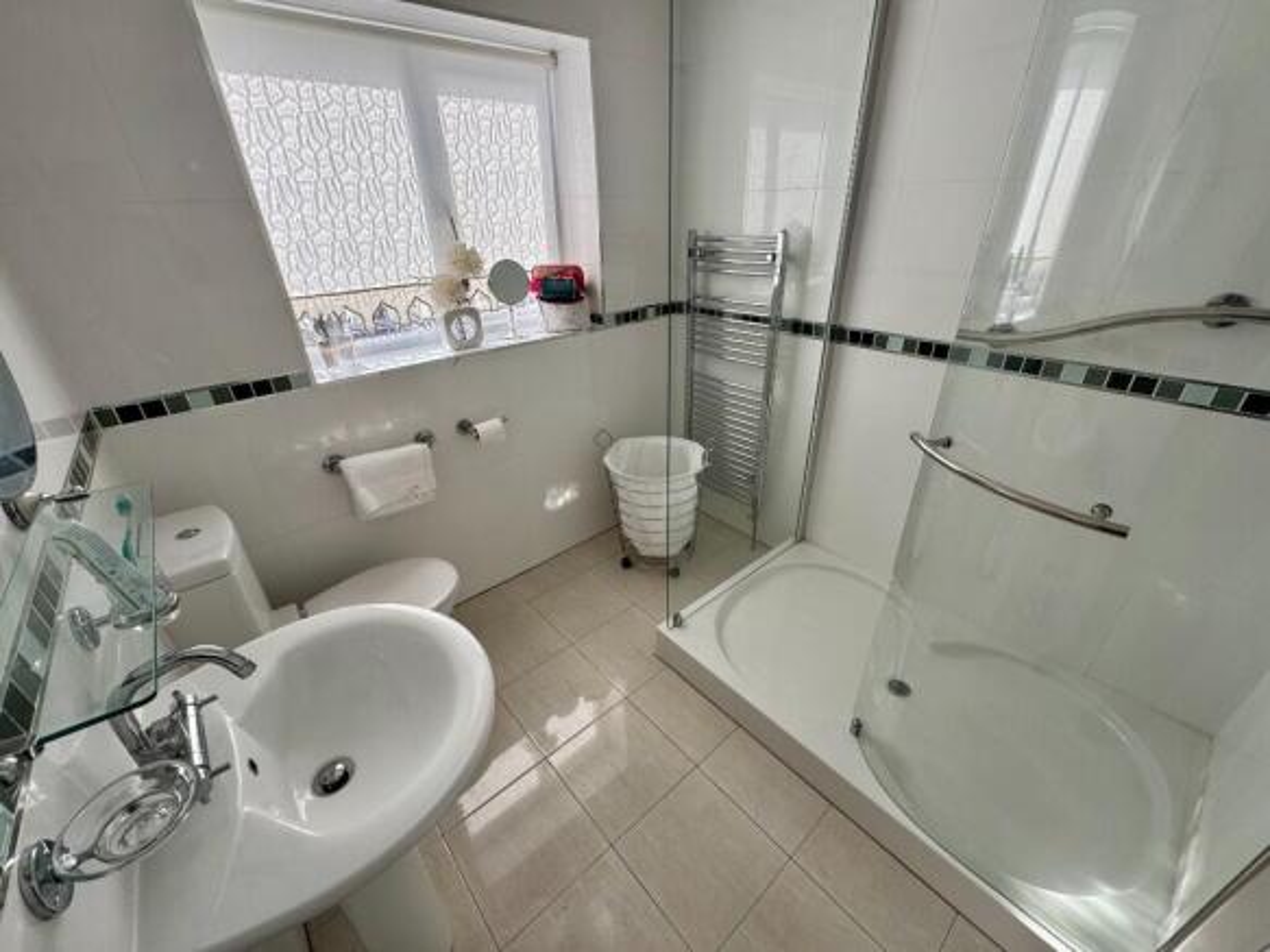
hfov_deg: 102.1
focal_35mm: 14
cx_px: 635
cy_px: 476
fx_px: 514
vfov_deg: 85.7
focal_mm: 2.22
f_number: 2.2
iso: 40
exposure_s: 1/117
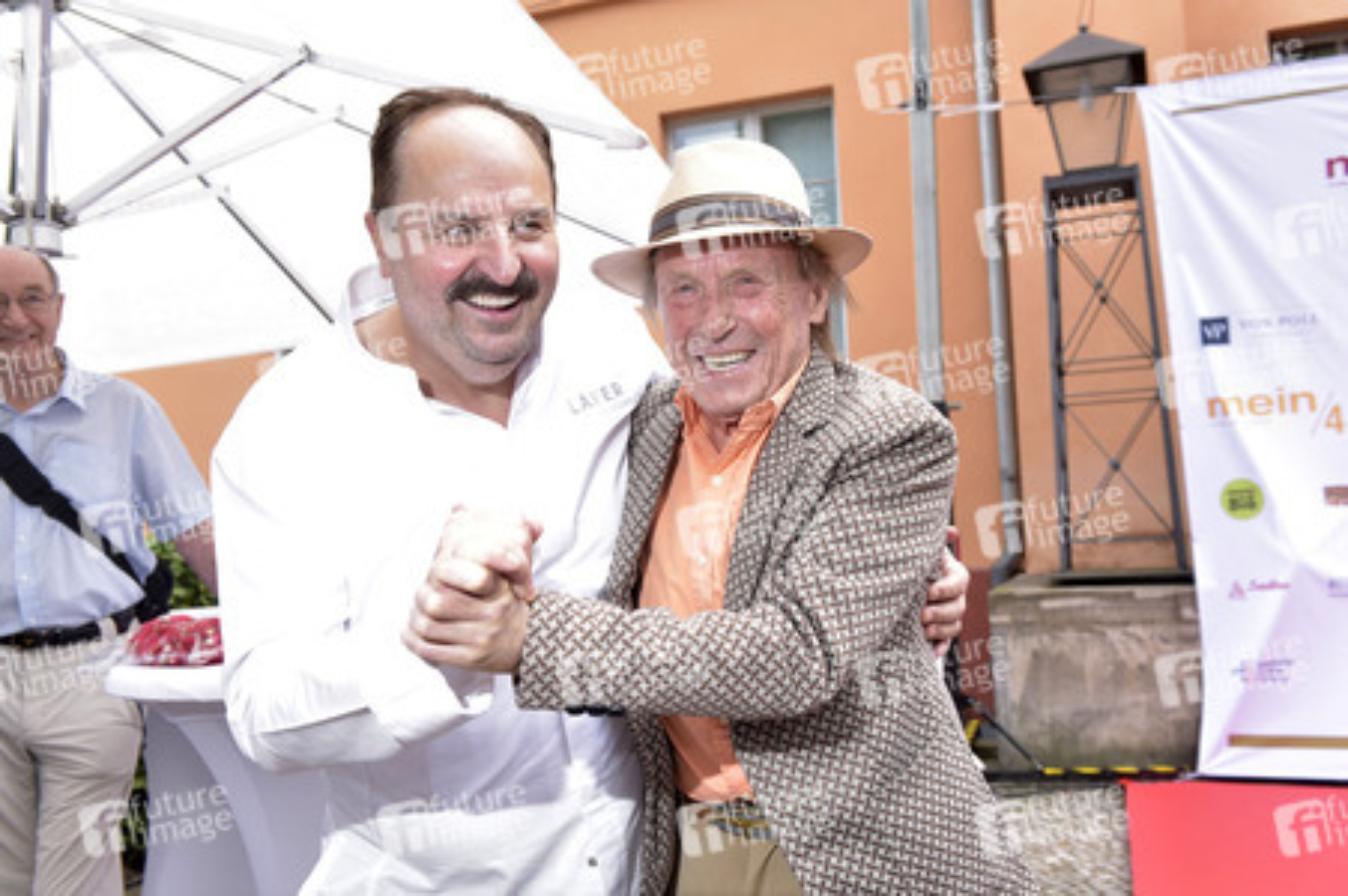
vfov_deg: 38.8
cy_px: 448
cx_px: 674
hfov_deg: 55.8
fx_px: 1272
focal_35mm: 34
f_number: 6.3
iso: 400
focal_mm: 34
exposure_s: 1/160
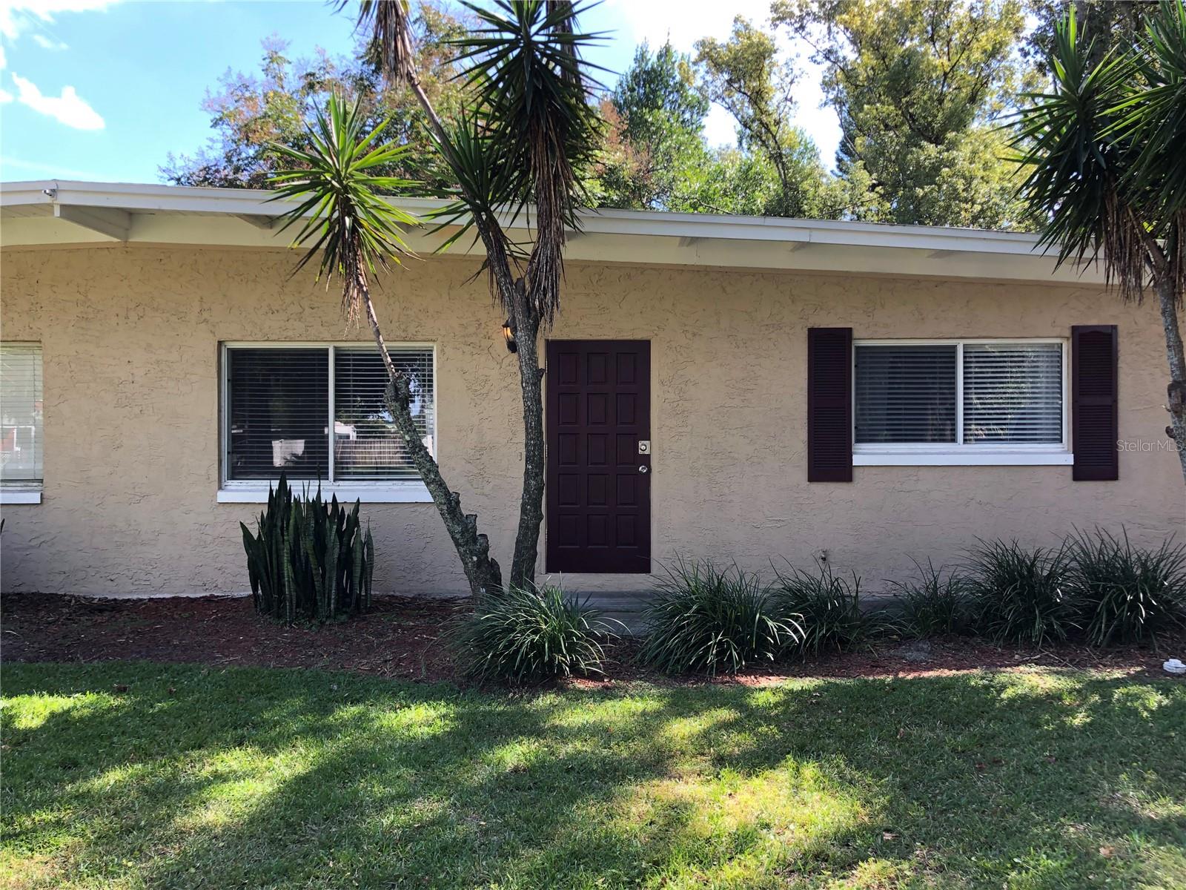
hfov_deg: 63.4
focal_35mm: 28
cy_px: 445
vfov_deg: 49.7
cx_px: 593
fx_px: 959
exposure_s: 1/152
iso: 20
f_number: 1.8
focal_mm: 3.99
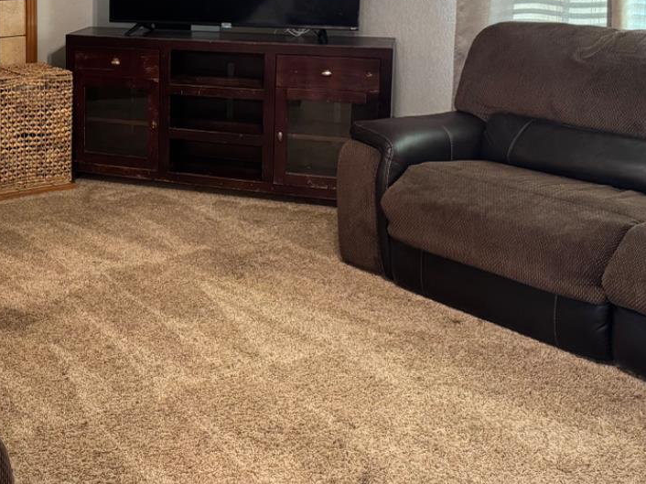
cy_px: 32
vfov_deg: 27.3
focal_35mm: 51
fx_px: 951
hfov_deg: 33.9
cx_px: -12
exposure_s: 1/60
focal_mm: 6.76
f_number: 1.78
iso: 400
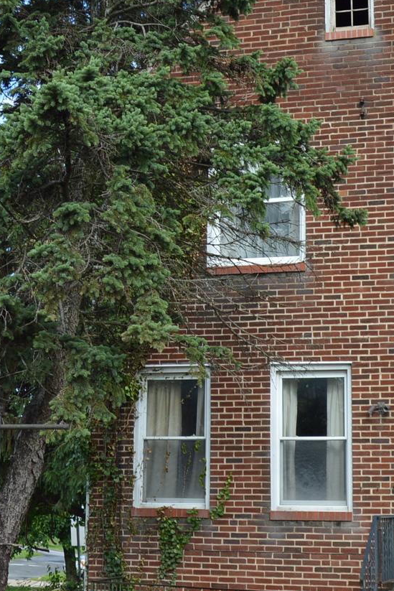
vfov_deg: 24.8
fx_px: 1345
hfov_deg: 16.6
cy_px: 274
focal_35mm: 82
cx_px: 129
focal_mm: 22
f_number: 6.3
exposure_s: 1/160
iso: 100
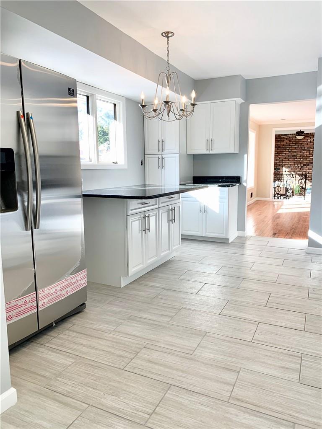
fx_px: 322
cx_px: 161
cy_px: 214
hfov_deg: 53.1
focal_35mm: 26
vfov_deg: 67.3
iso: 25
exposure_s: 1/120
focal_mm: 4.25
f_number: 1.8
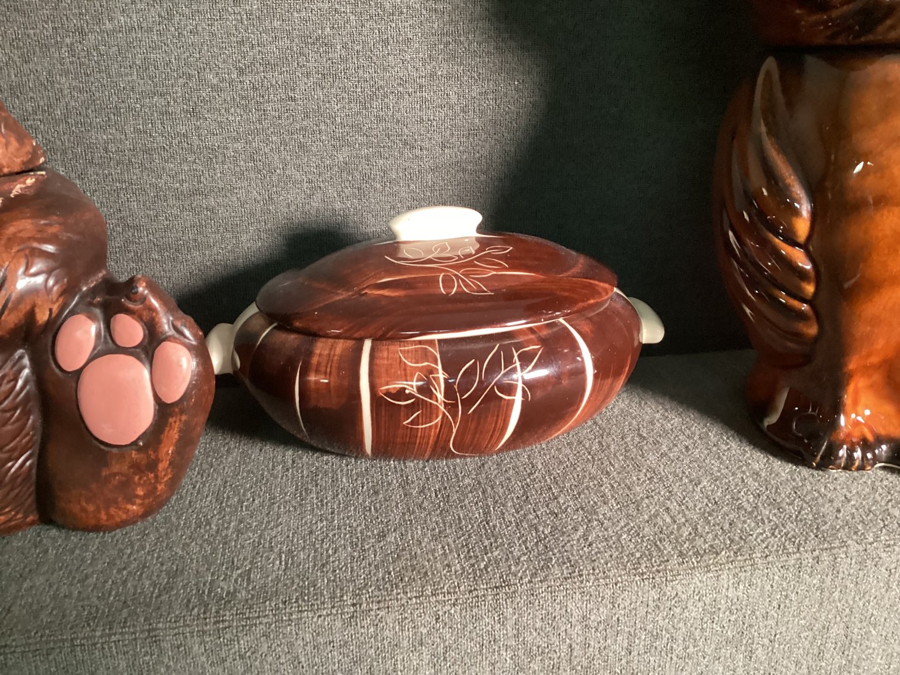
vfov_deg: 45.4
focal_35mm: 31
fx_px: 806
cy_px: 338
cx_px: 450
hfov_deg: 58.3
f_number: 2.4
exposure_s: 1/30
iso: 500
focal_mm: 3.3
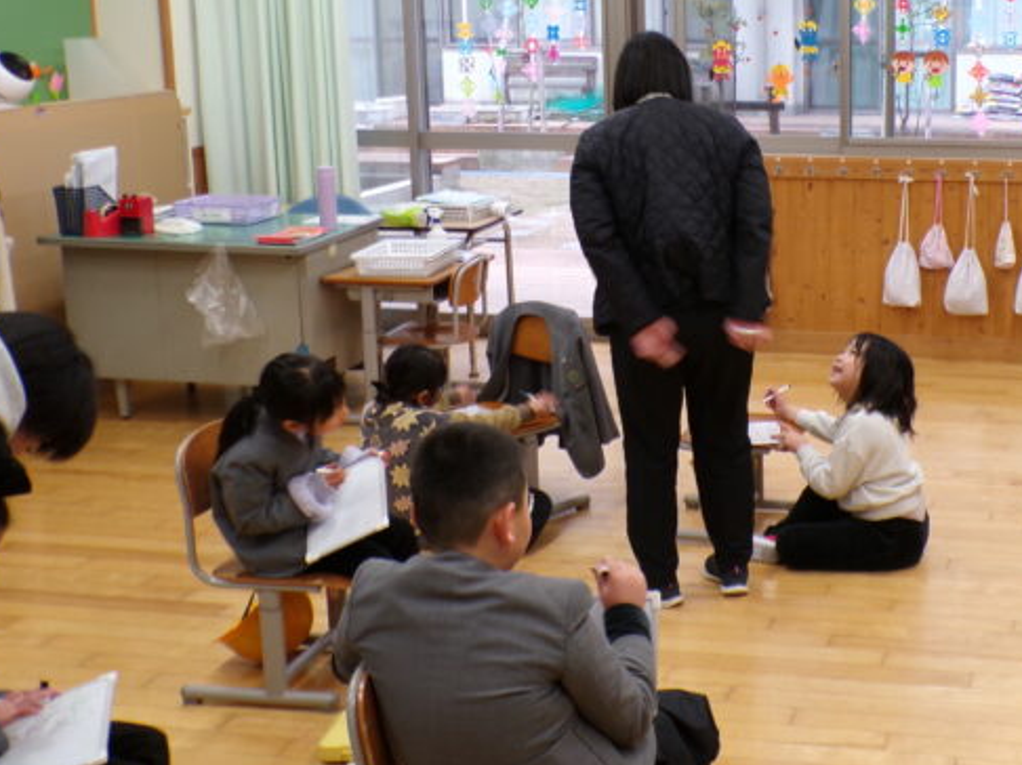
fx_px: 1594
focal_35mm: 54
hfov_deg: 34.3
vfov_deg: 27.0
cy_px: 308
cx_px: 835
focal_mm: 5.8
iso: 168
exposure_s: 1/34
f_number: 3.2
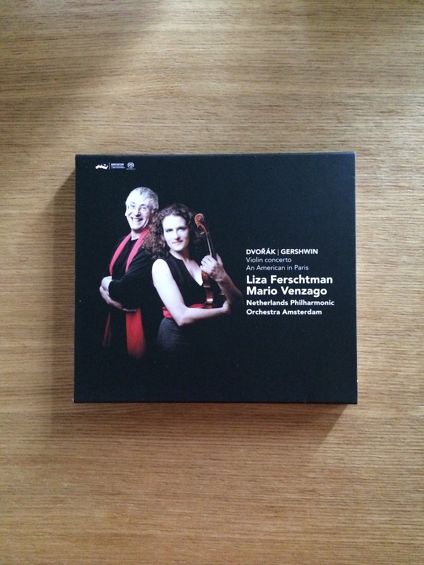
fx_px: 490
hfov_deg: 46.8
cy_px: 282
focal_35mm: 30
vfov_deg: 60.0
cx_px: 212
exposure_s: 1/15
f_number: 2.2
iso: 640
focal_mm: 4.12
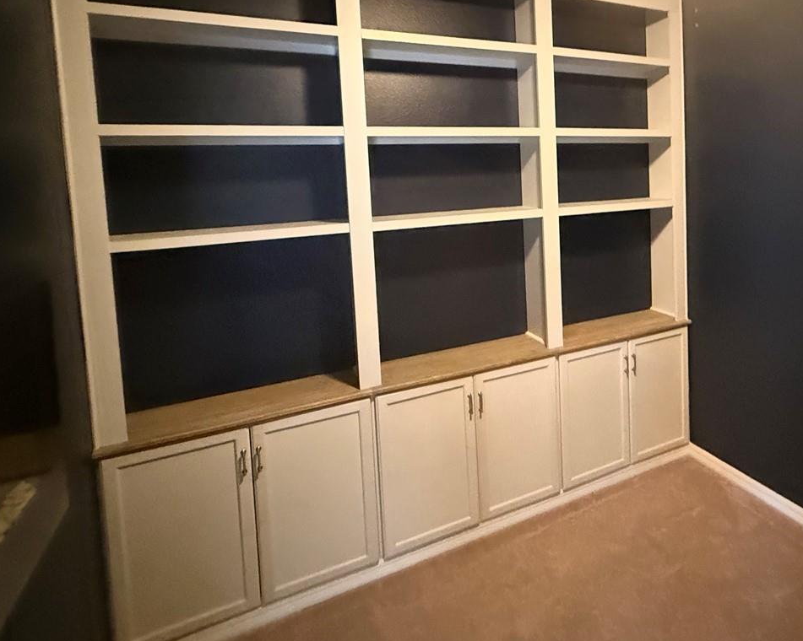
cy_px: 207
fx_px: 546
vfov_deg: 59.3
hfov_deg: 69.0
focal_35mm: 23
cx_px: 578
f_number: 2.2
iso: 1250
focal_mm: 2.22
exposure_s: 1/40
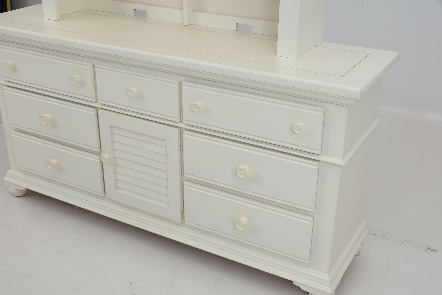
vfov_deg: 29.9
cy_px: 148
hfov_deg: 43.6
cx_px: 221
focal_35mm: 45
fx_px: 553
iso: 160
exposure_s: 1/100
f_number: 10
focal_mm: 30
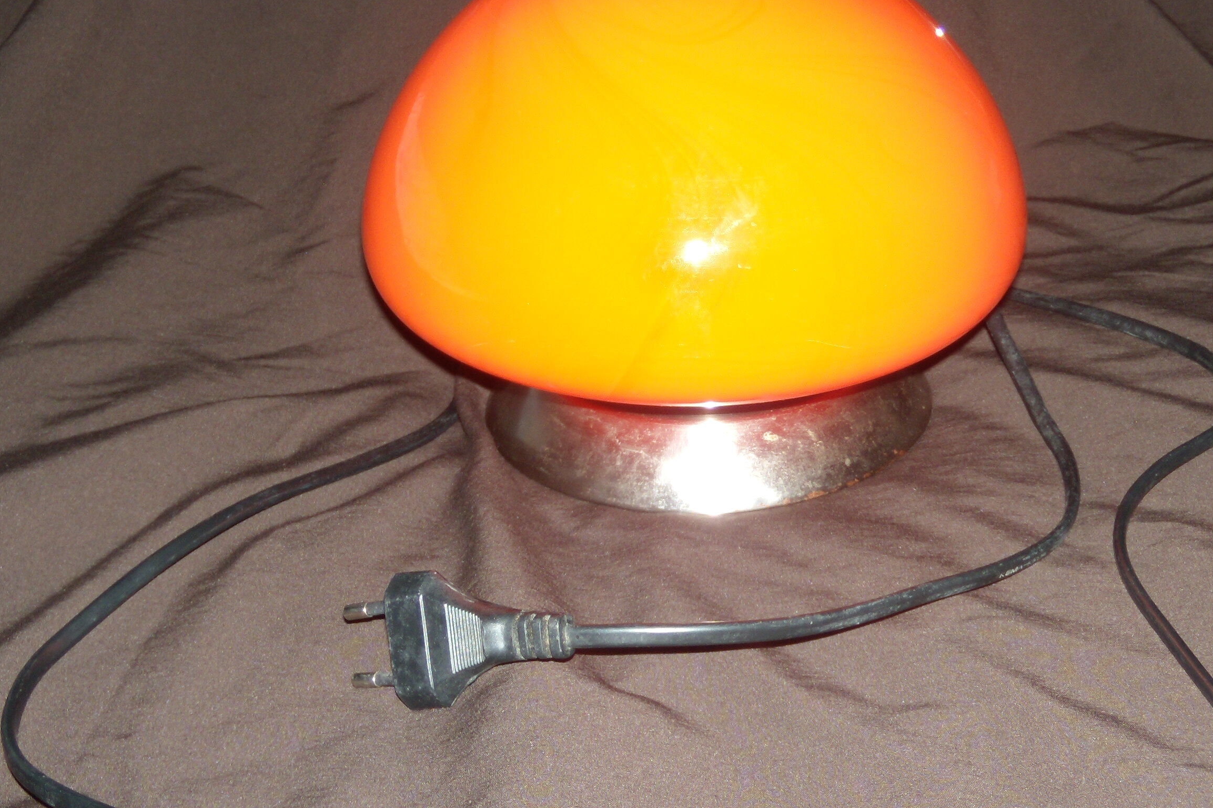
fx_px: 1786
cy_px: 382
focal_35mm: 53
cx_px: 698
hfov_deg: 37.4
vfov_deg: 25.5
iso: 80
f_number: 3.6
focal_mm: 6.4
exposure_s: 1/30
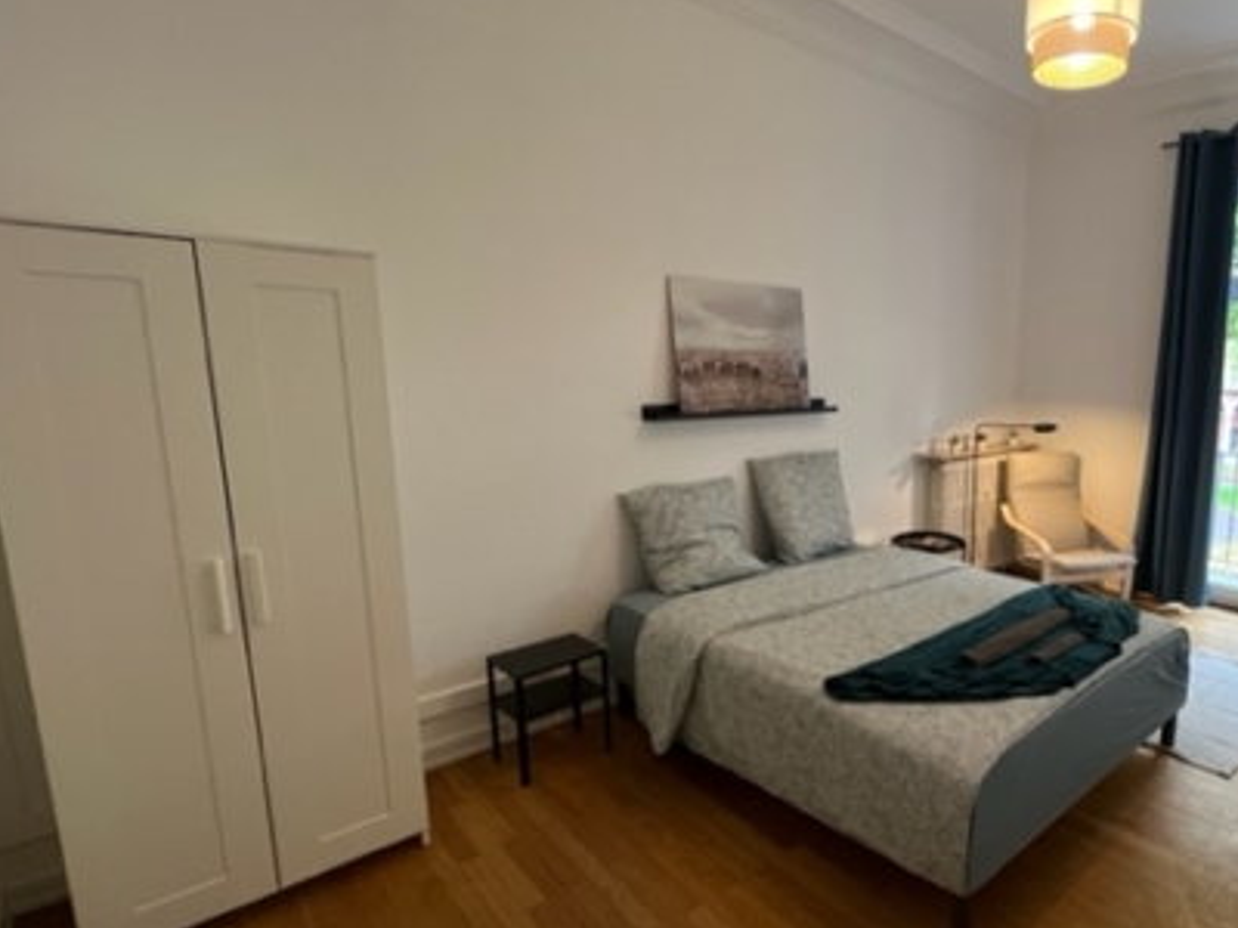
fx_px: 680
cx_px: 870
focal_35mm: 19
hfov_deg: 80.5
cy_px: 495
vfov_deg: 68.6
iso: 160
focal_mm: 1.57
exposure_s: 1/50
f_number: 1.8
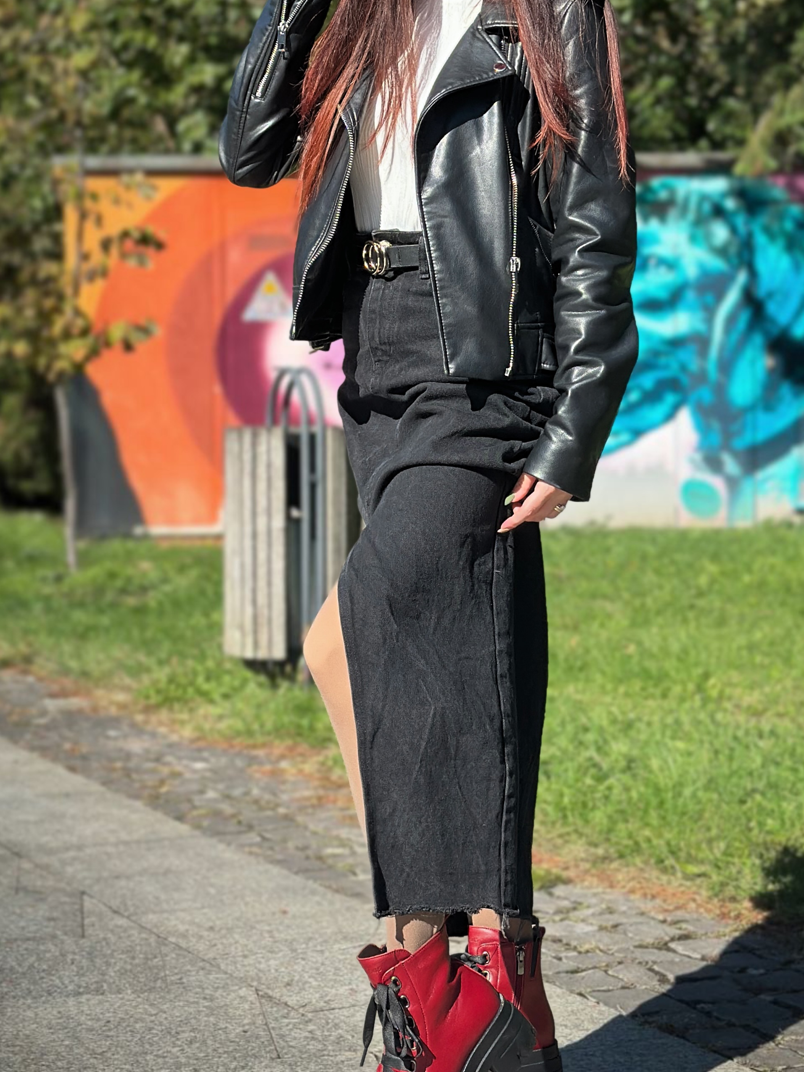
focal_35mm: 74
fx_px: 2292
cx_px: 451
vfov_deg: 26.3
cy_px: 412
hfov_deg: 19.9
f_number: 1.78
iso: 100
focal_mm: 6.86
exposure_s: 1/3257
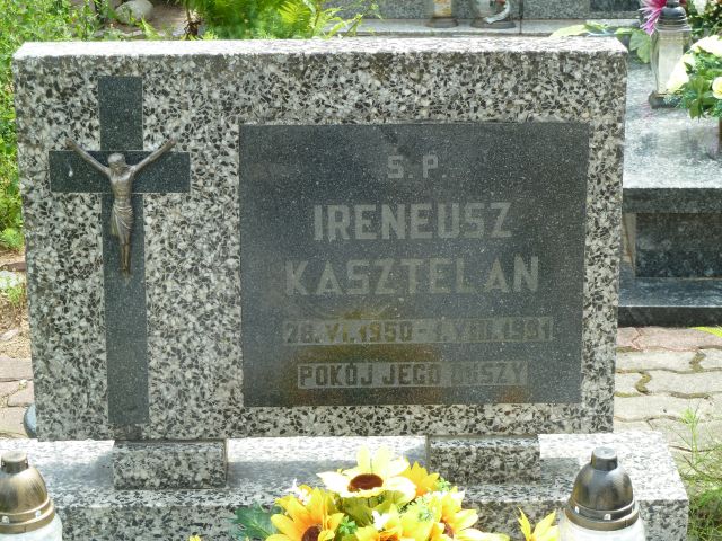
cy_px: 270
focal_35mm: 83
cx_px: 361
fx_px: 1731
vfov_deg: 17.8
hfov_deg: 23.6
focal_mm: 13.7
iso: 80
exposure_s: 1/160
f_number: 4.2
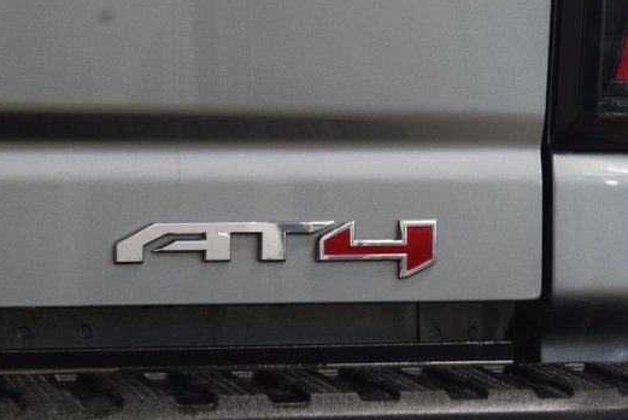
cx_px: 276
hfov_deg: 15.9
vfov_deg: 10.6
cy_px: 208
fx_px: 2251
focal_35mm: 129
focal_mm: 70
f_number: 7.1
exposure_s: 1/30
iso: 1400
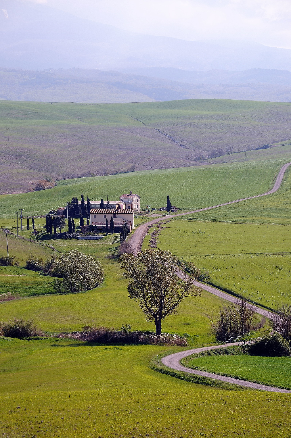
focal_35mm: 138
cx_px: 146
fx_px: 1677
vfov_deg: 14.9
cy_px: 219
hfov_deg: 9.9
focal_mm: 92
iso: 200
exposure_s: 1/1000
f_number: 5.6
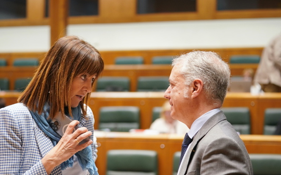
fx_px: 597
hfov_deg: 26.5
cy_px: 102
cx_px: 128
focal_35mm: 78
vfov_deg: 16.7
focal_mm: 70
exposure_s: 1/250
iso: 2000
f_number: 2.8
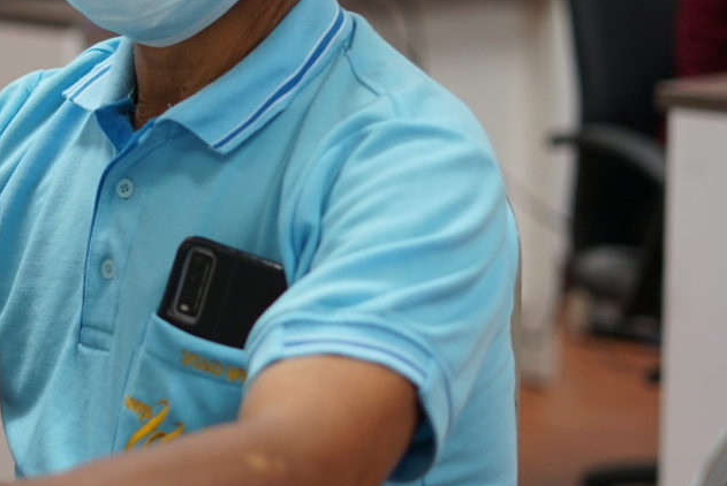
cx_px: 109
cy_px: 126
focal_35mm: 128
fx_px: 2587
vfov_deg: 10.7
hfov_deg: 15.8
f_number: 2
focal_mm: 50
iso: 400
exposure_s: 1/125
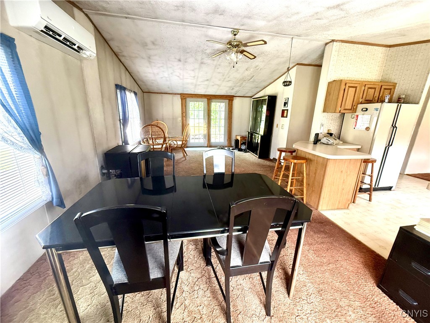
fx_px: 174
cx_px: 215
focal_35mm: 14
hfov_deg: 102.1
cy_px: 162
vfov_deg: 85.7
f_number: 2.2
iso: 320
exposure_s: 1/99
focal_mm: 2.22
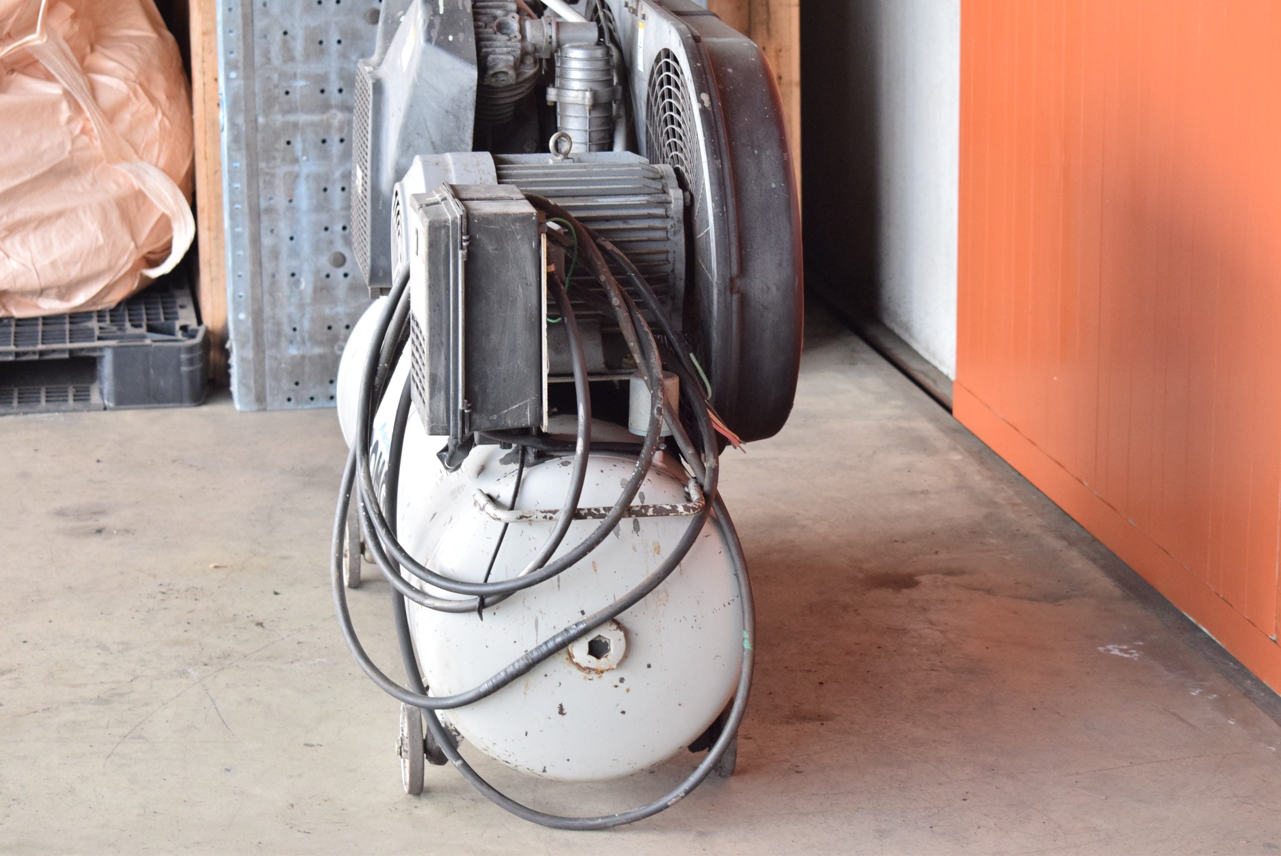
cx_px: 640
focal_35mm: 82
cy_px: 428
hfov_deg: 24.6
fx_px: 2938
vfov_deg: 16.6
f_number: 6.3
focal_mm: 55
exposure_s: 1/100
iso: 1250
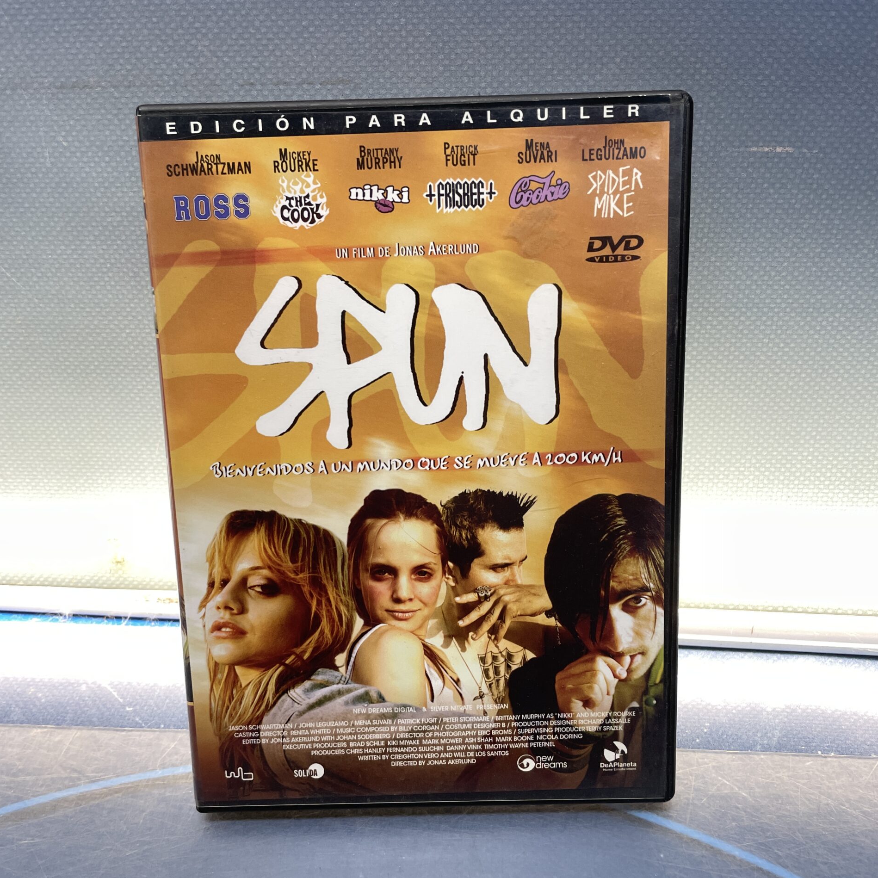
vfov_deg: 52.5
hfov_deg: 52.5
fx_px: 890
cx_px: 435
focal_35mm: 31
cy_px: 457
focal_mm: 4.2
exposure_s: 1/100
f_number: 1.6
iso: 100
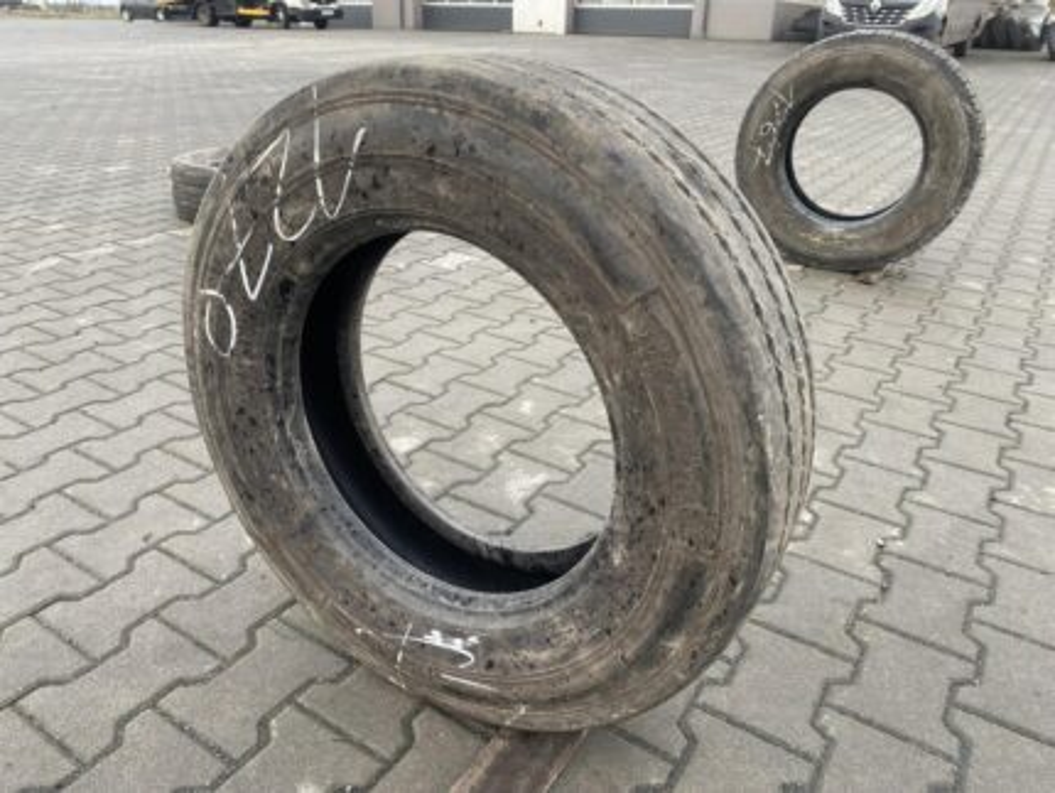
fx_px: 793
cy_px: 396
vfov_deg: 53.1
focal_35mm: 26
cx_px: 528
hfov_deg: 67.3
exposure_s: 1/121
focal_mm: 4.25
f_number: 1.8
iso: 50
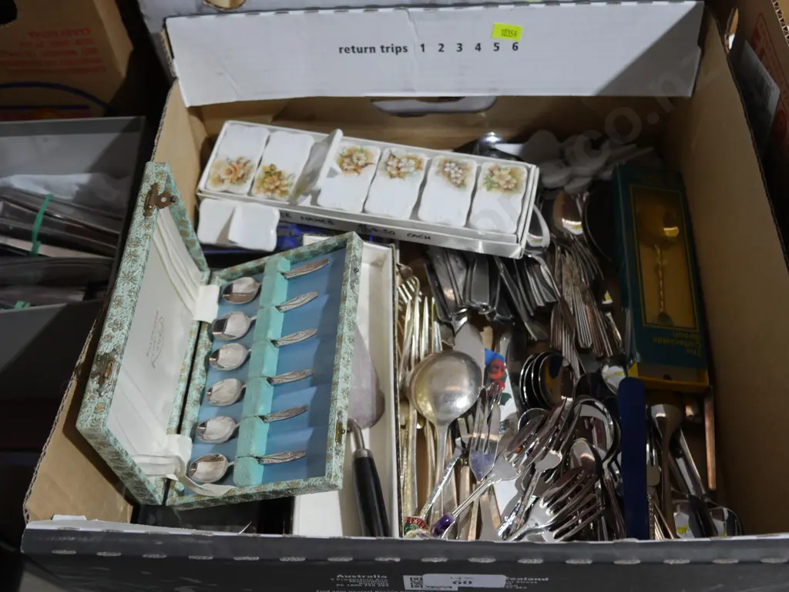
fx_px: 821
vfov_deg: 39.7
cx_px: 394
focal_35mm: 36
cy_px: 296
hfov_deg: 51.3
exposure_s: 1/60
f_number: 4
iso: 800
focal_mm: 18
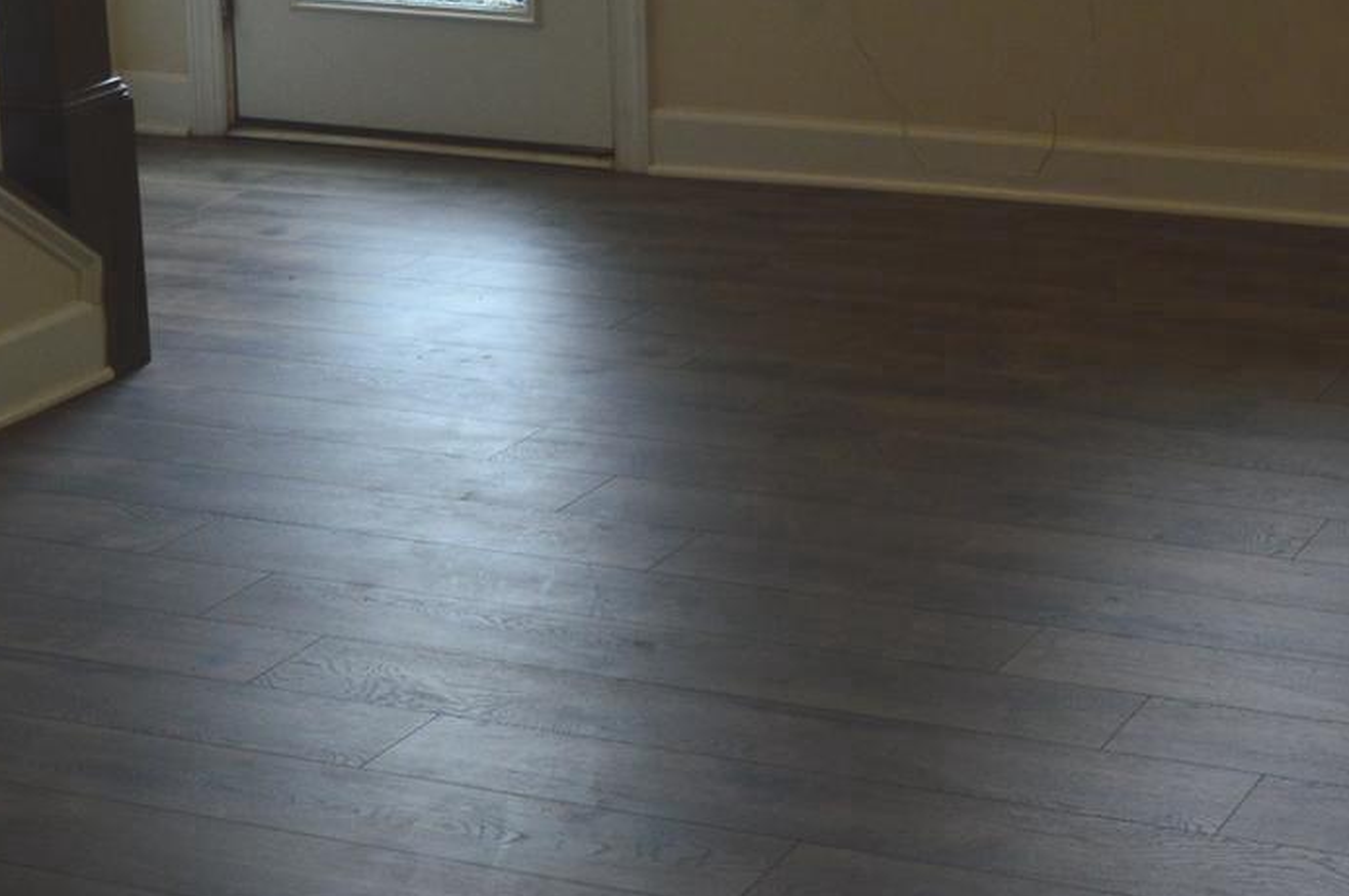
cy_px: -149
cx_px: 1195
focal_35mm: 80
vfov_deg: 16.4
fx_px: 2994
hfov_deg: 24.7
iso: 400
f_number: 8
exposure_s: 1/80
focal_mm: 18
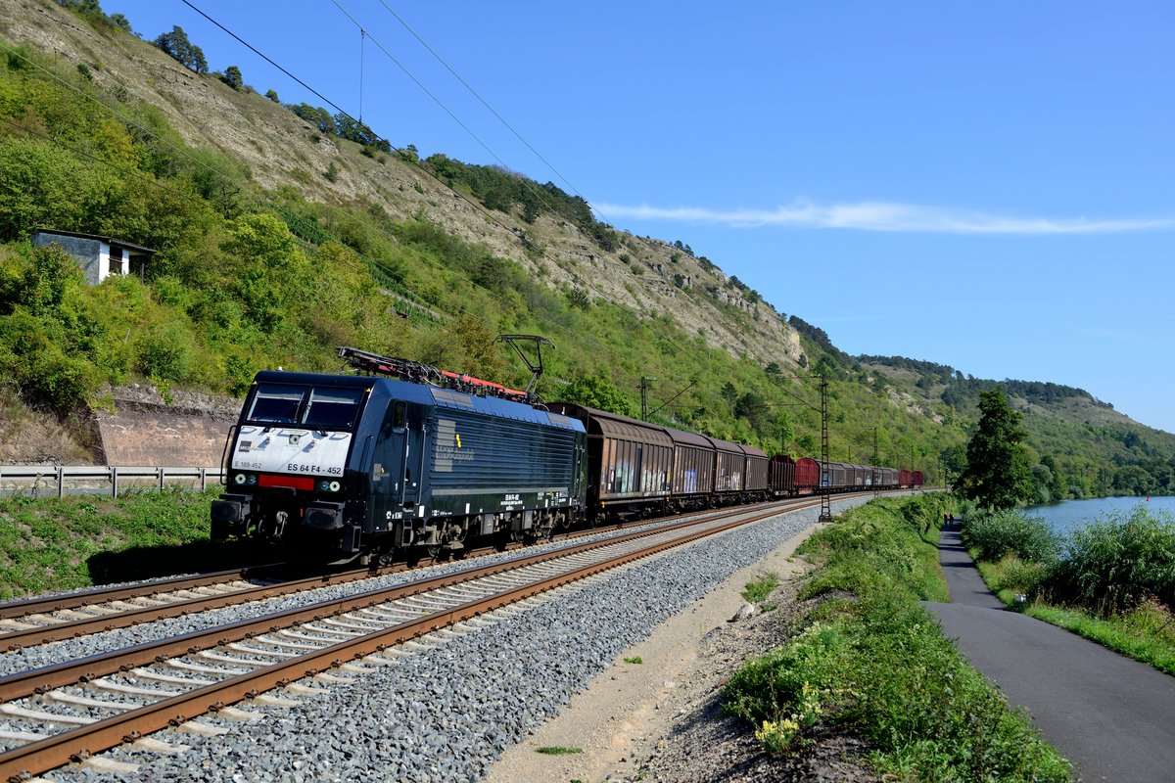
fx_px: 1240
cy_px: 392
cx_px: 588
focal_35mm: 38
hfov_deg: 50.7
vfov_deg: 35.1
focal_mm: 38
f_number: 5.6
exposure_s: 1/1600
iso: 250
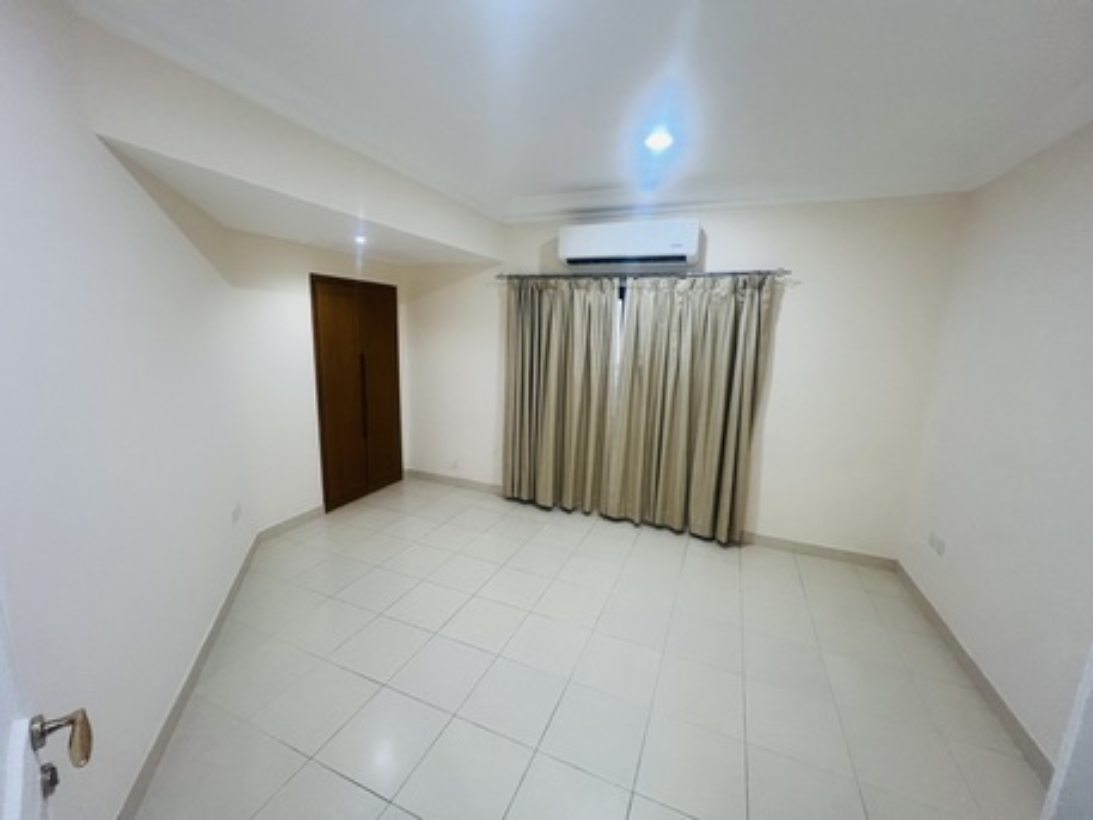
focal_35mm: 13
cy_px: 410
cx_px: 546
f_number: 1.8
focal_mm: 1.57
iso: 250
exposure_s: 1/100
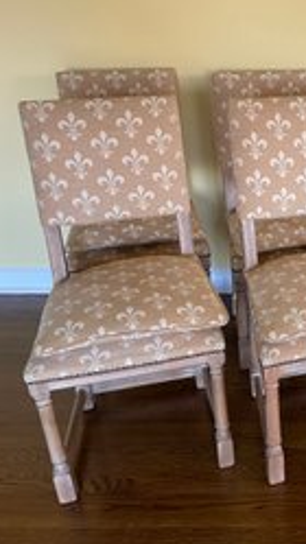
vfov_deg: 51.6
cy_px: 272
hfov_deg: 28.1
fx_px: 563
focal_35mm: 39
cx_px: 322
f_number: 1.6
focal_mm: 4.2
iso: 200
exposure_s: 1/60
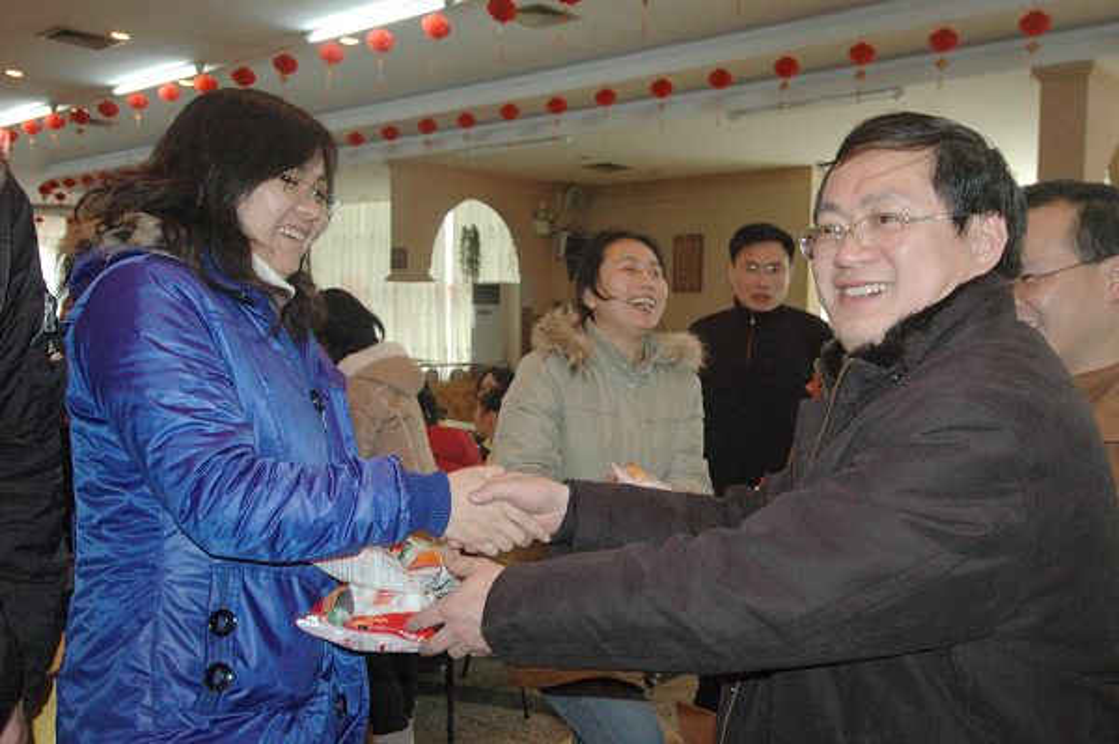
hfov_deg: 57.3
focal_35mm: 33
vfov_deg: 39.9
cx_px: 560
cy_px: 372
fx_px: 1025
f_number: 4.5
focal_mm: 22
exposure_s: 1/60
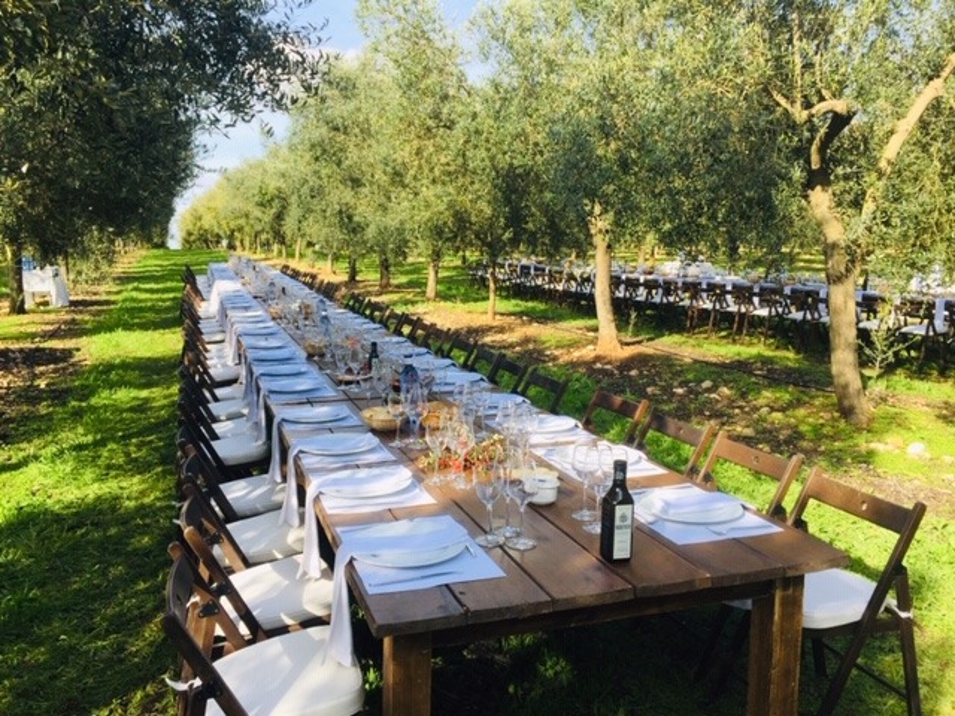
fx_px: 800
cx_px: 478
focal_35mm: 29
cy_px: 358
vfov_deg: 48.2
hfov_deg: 61.7
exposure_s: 1/942
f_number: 2.2
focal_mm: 4.15
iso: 32
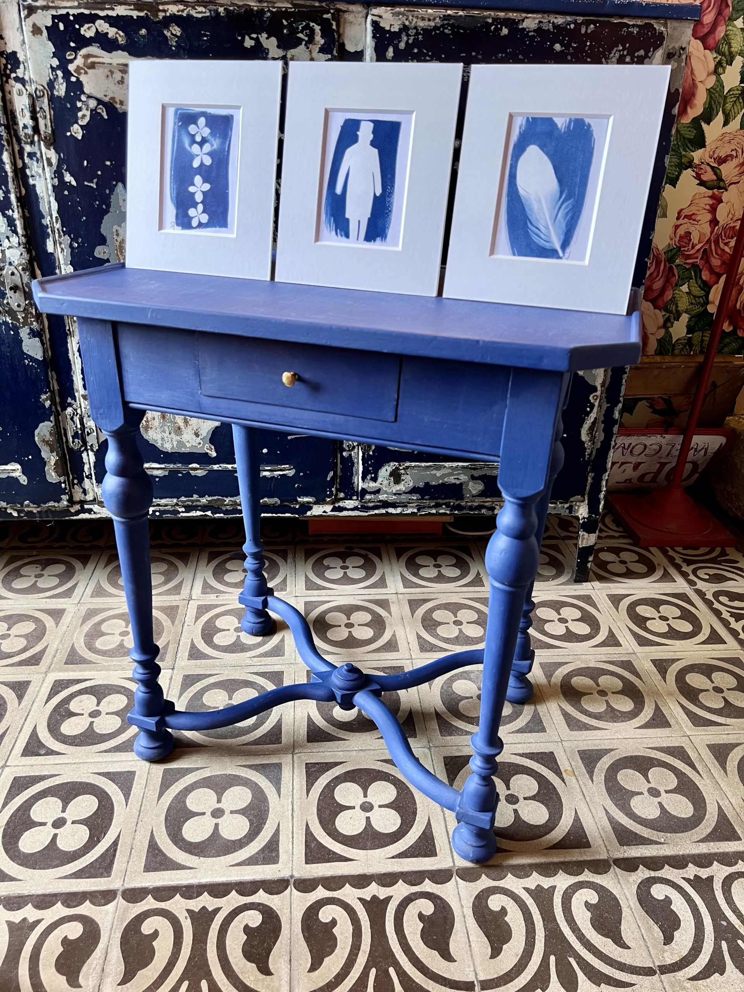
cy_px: 496
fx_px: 745
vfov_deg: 67.3
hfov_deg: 53.1
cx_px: 372
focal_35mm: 26
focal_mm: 5.7
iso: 125
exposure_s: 1/50
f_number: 1.5
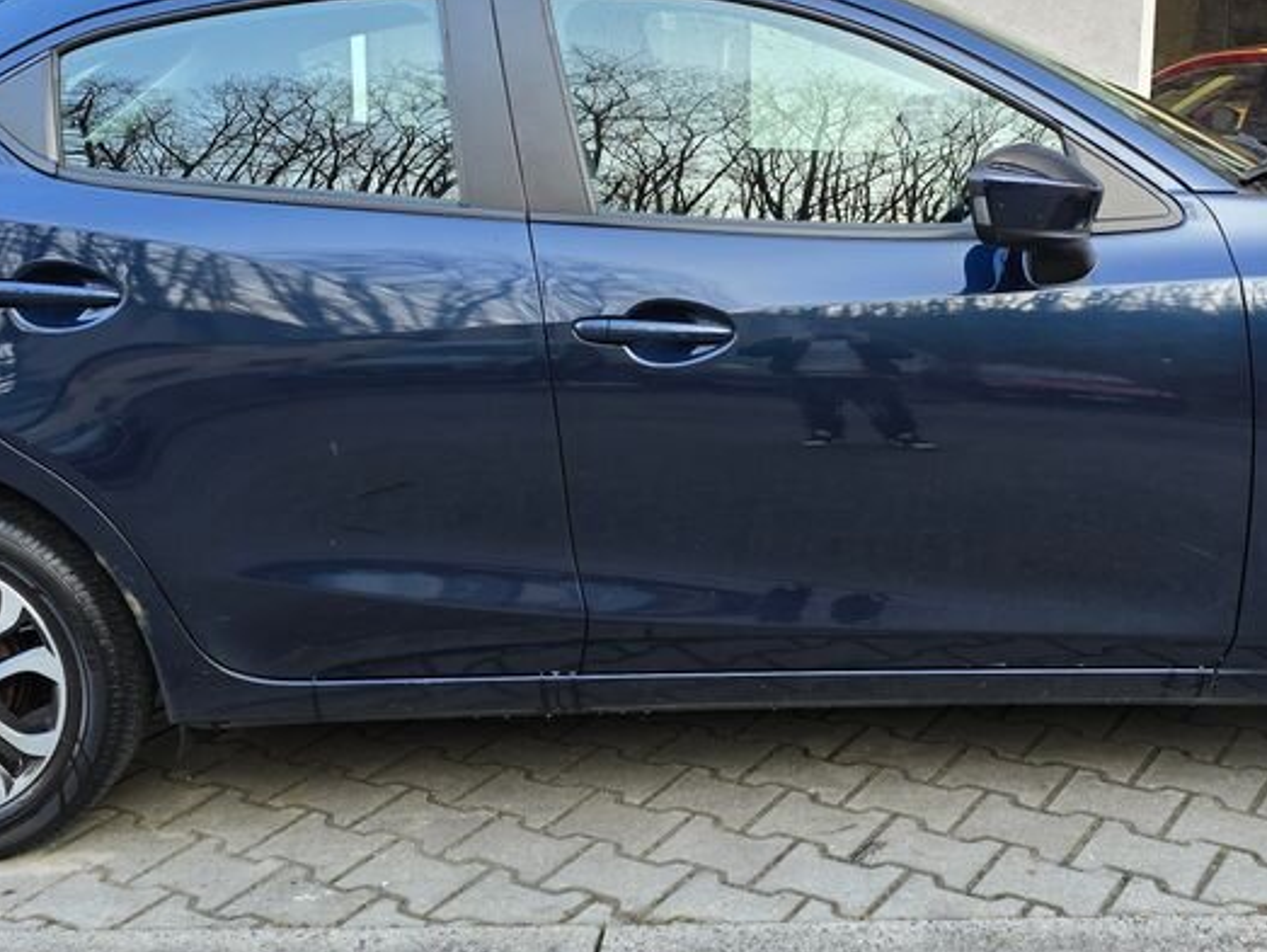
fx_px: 1648
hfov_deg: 41.9
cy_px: 339
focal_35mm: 45
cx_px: 753
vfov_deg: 32.0
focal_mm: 6.3
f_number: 1.7
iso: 40
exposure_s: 1/100
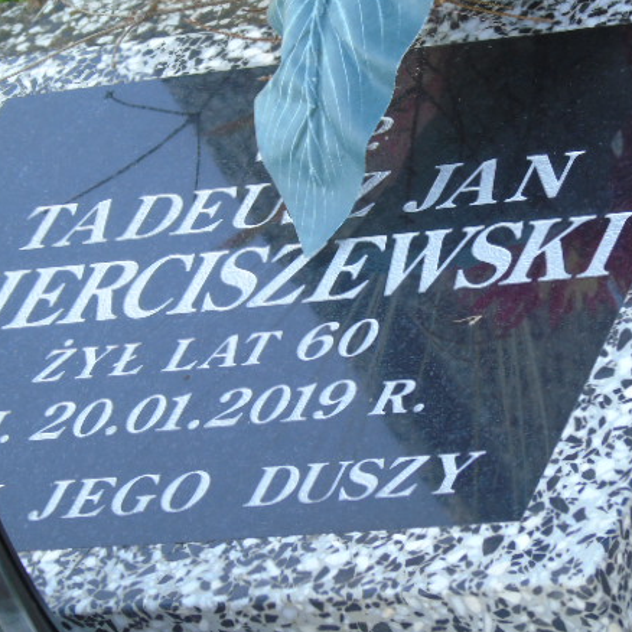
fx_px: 4957
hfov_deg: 7.3
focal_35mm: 240
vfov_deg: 7.3
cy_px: 317
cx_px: 296
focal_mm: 33
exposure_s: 1/125
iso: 250
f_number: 5
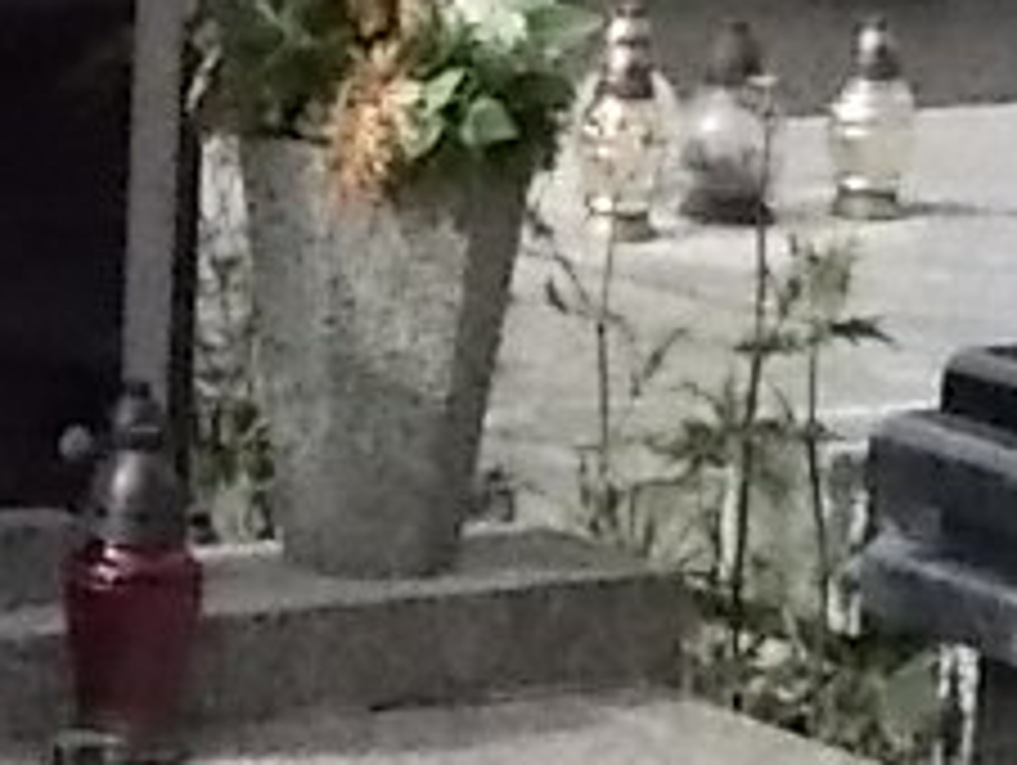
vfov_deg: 8.0
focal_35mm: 184
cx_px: 202
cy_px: 994
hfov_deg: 10.7
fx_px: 5412
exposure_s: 1/500
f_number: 8
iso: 400
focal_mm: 4.6
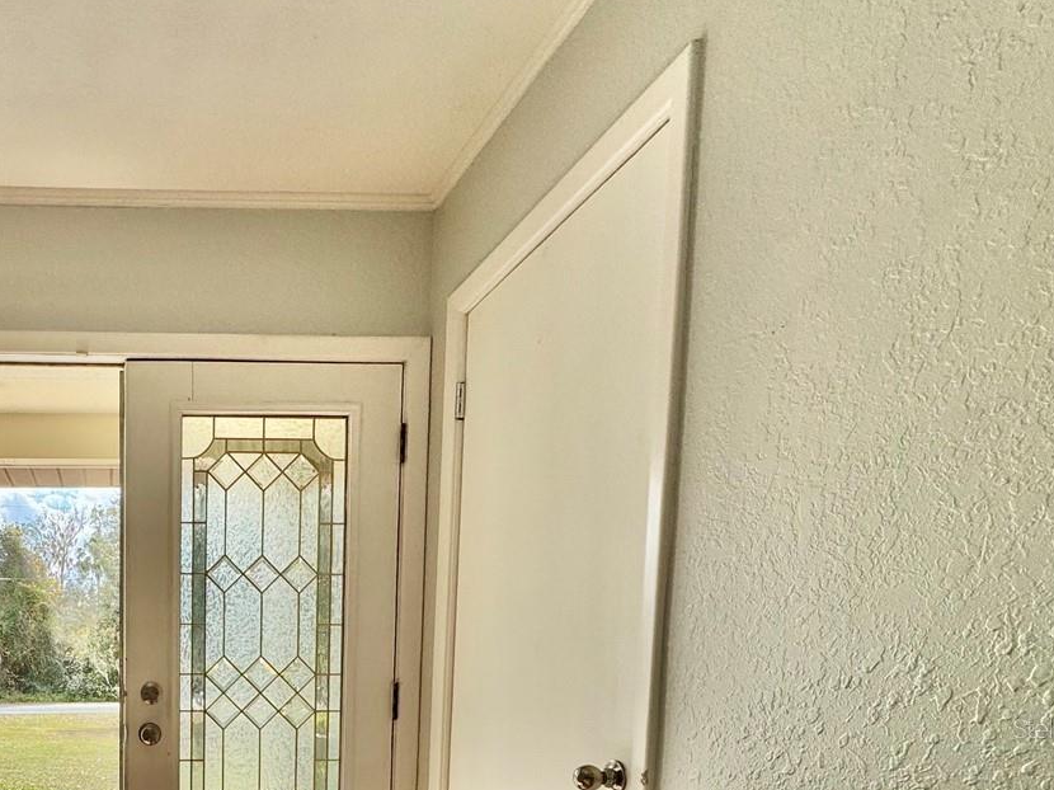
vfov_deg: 45.8
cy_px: 728
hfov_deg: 56.8
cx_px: 117
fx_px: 822
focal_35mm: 27
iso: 40
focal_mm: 2.22
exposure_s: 1/868
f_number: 2.2
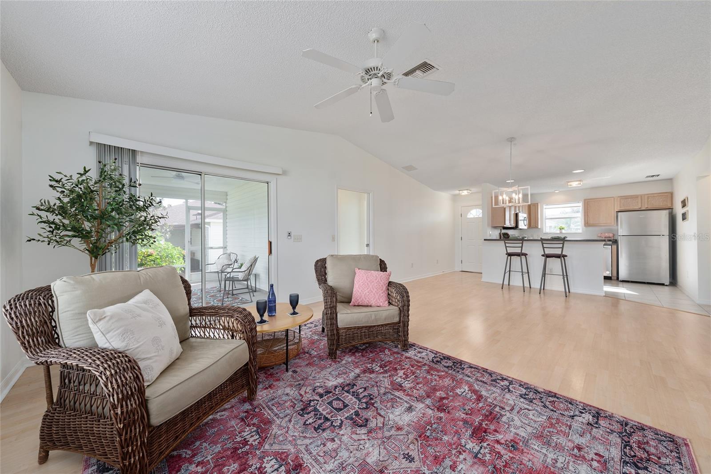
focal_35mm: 13
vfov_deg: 85.4
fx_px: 257
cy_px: 237
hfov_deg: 108.3
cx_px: 356
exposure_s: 1/6
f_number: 7.1
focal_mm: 13
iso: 100
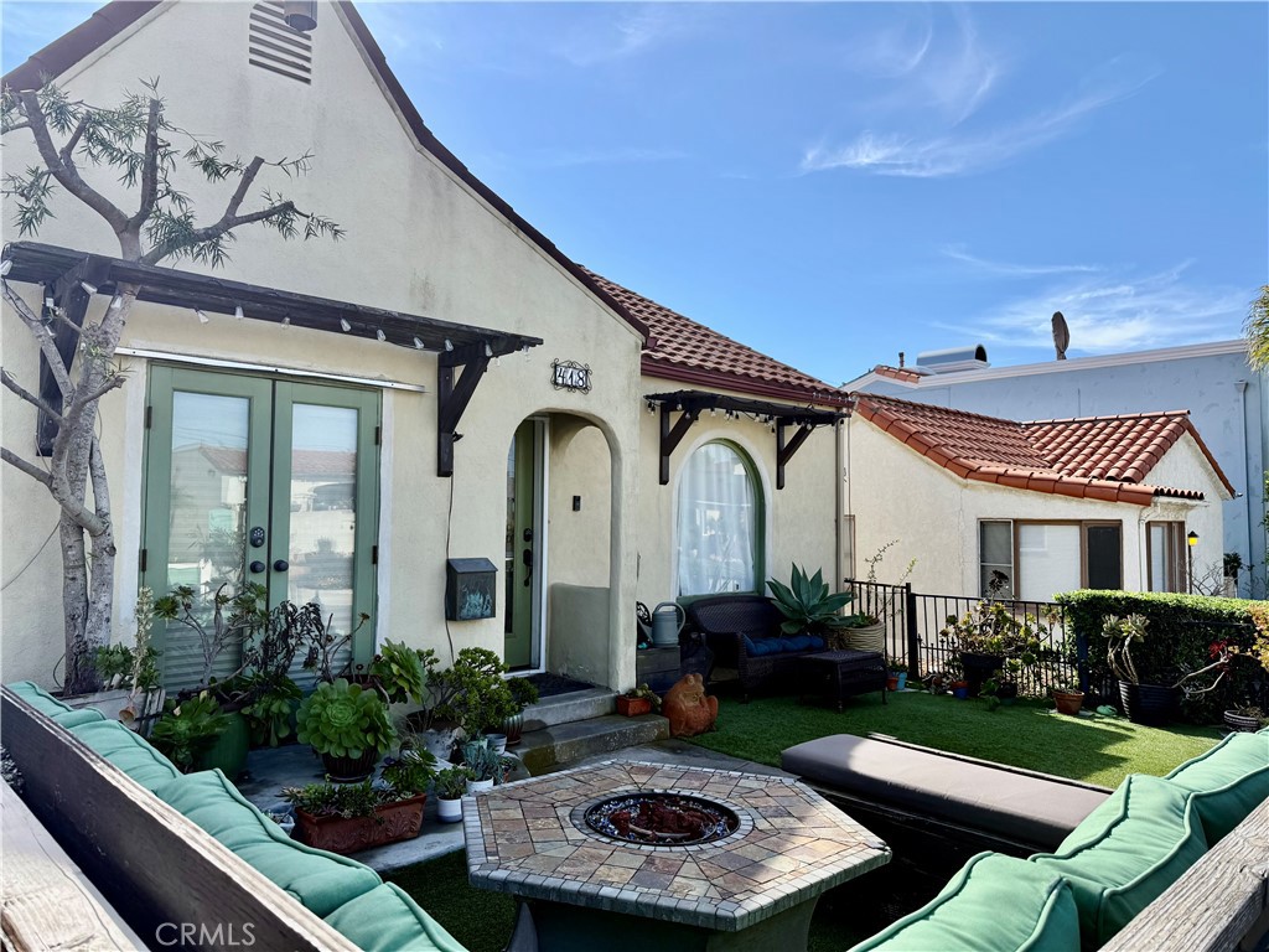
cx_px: 634
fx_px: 880
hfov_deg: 71.6
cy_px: 476
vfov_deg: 56.8
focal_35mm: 24
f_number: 1.78
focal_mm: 6.76
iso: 80
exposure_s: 1/3759
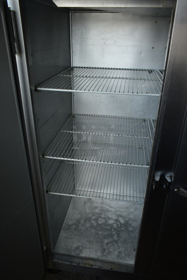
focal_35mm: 27
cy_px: 140
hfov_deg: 48.0
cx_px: 94
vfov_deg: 67.3
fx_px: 210
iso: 100
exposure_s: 1/60
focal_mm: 18
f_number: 4
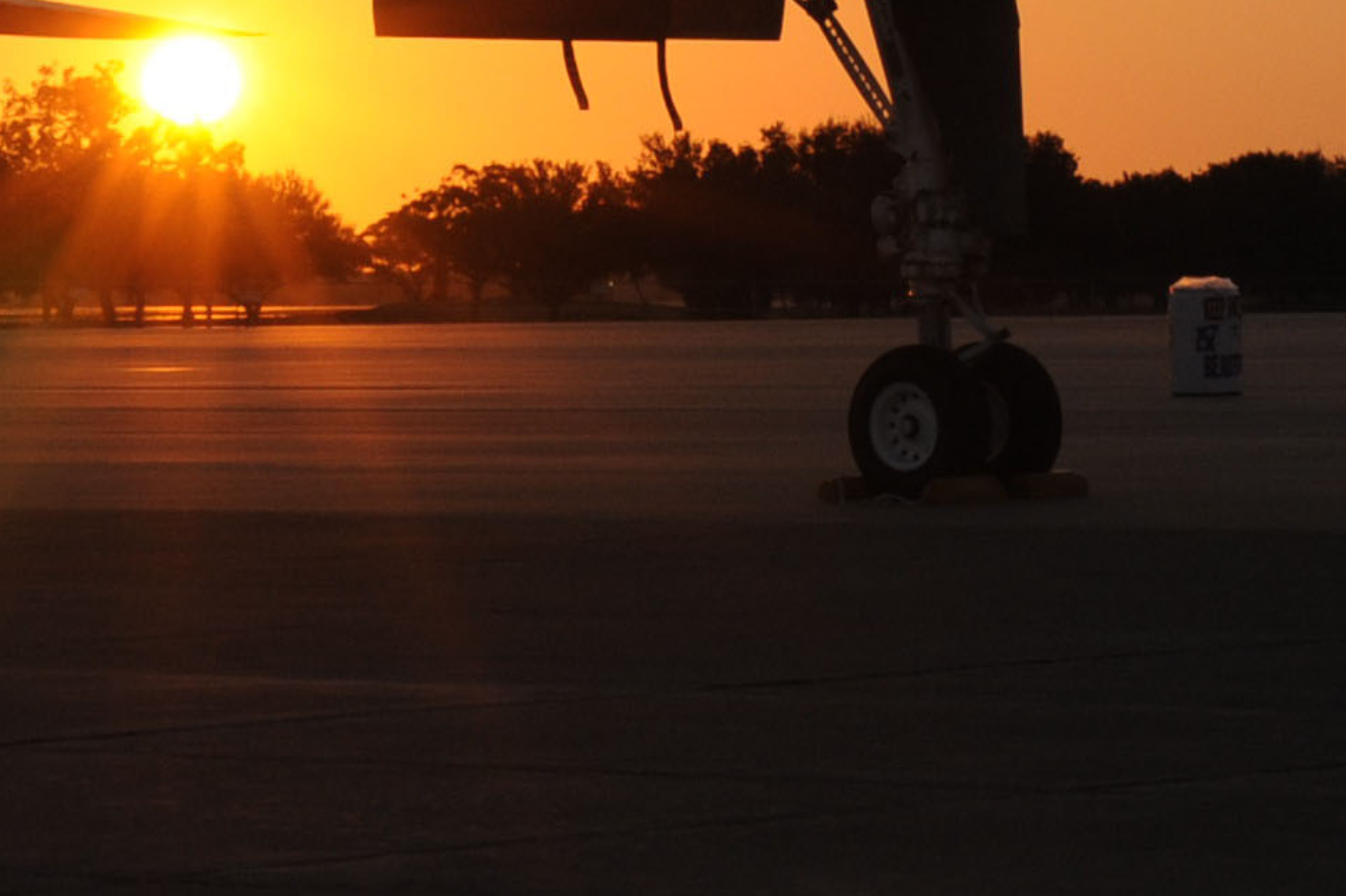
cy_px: -629
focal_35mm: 254
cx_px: 756
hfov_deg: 8.1
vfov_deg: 5.3
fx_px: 9492
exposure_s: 1/640
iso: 800
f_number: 13
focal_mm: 58
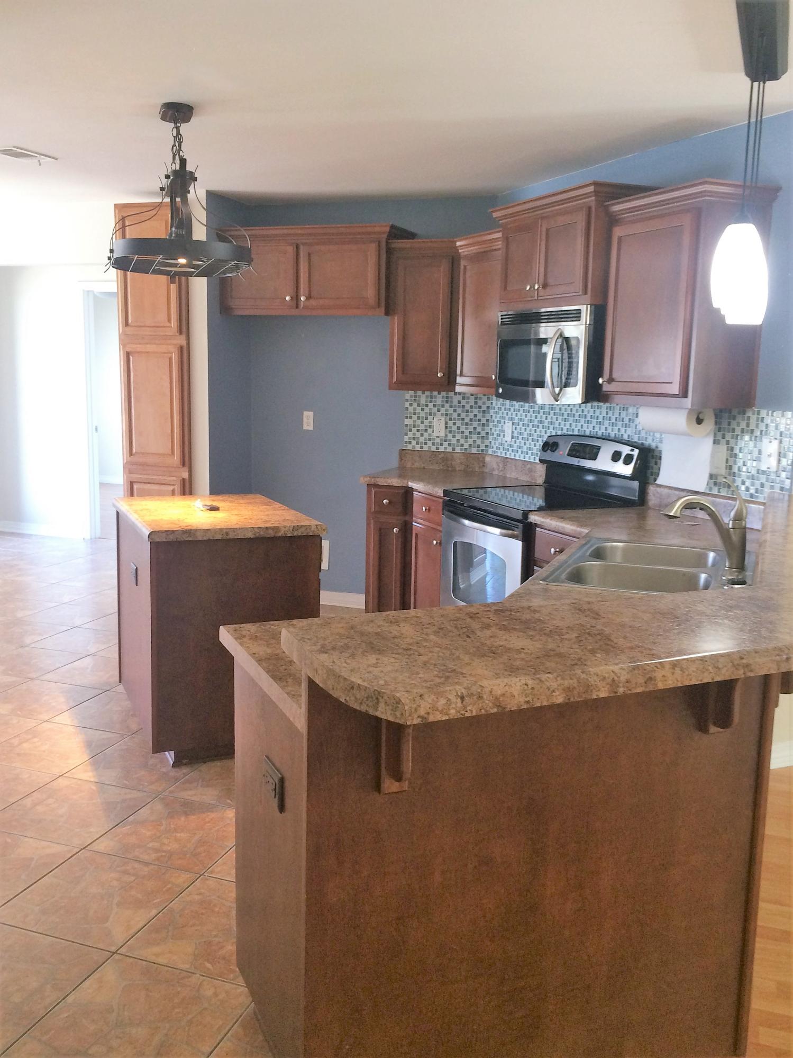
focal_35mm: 29
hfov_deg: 48.2
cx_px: 396
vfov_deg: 61.7
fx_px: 886
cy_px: 529
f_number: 2.2
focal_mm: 4.15
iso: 125
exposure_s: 1/30
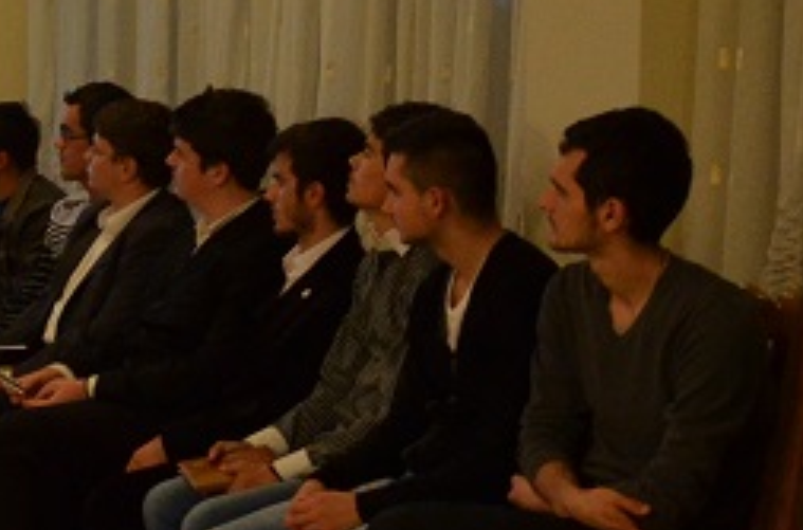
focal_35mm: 128
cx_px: -870
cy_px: 416
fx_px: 2846
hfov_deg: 13.5
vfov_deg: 10.6
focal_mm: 18
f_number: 3.5
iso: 1100
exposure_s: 1/30
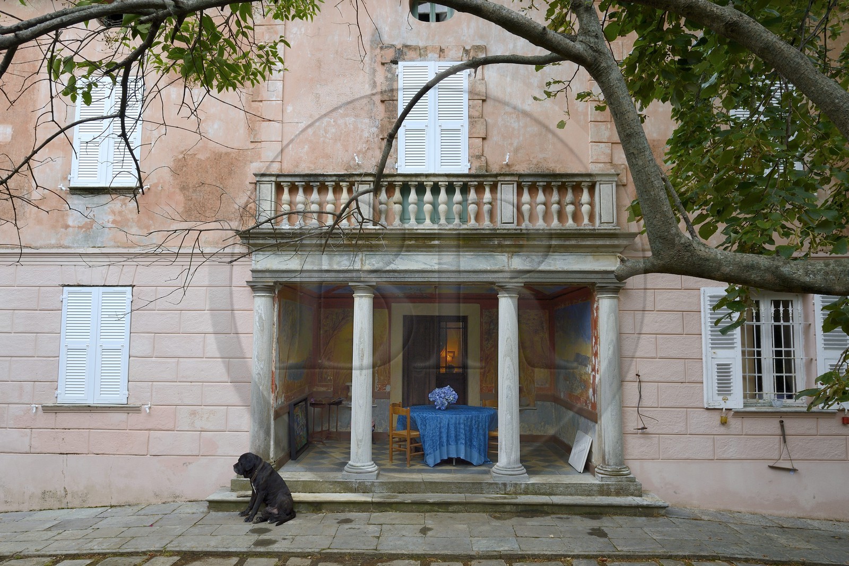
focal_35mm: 24
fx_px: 566
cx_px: 424
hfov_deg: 73.8
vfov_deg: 53.1
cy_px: 283
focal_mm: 24
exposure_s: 1/100
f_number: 9
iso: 200
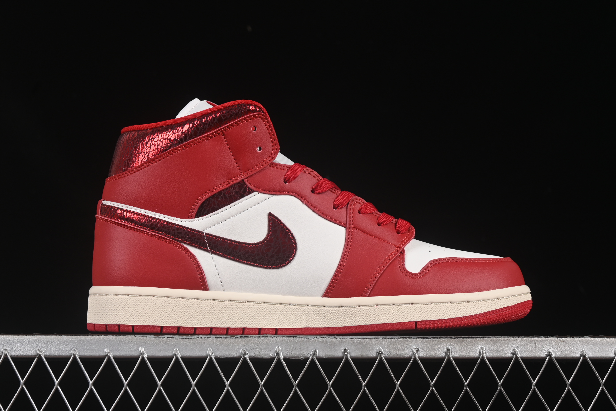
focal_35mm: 75
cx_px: 308
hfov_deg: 27.0
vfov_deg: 18.2
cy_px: 206
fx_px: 1283
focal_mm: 50
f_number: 8
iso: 160
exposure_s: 1/60
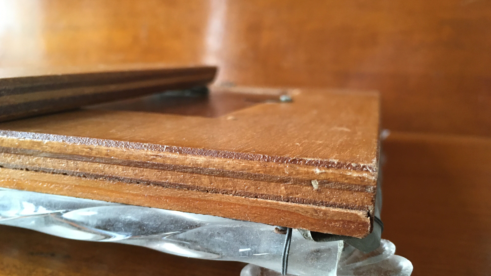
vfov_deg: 36.3
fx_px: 417
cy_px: 184
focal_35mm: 32
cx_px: 246
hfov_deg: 61.0
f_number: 2.2
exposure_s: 1/33
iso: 200
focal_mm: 4.15
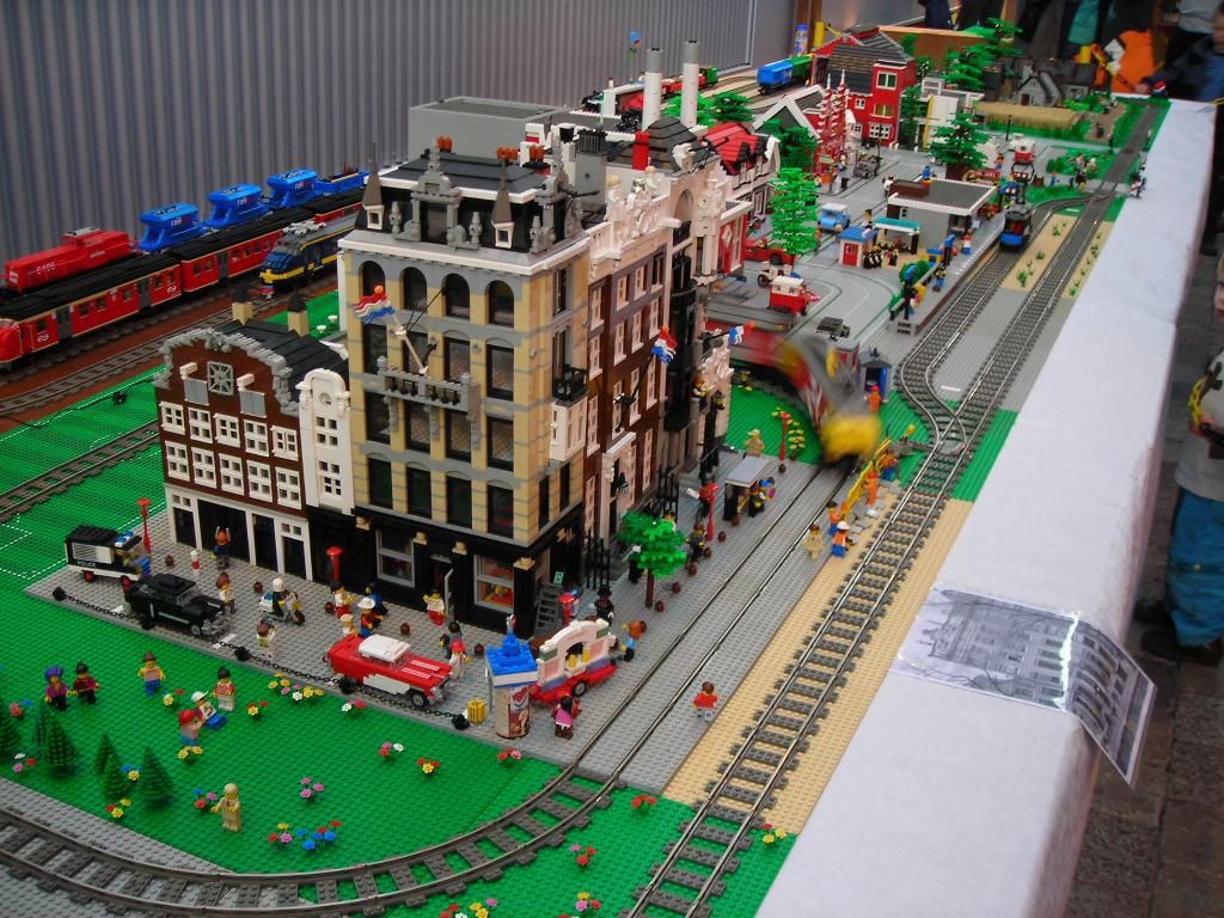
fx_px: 1344
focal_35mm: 38
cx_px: 612
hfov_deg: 49.0
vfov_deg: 37.7
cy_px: 459
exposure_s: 1/7.5
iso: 50
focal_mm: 6.3
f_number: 3.2
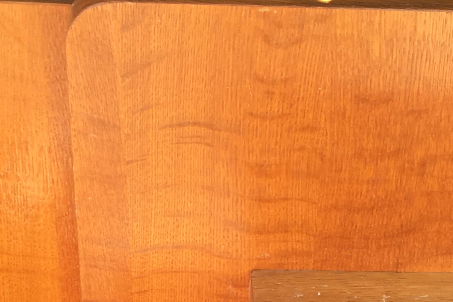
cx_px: 302
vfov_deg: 13.0
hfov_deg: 20.1
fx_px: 1271
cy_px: 418
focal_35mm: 101
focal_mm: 4.15
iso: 25
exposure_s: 1/123
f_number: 2.2
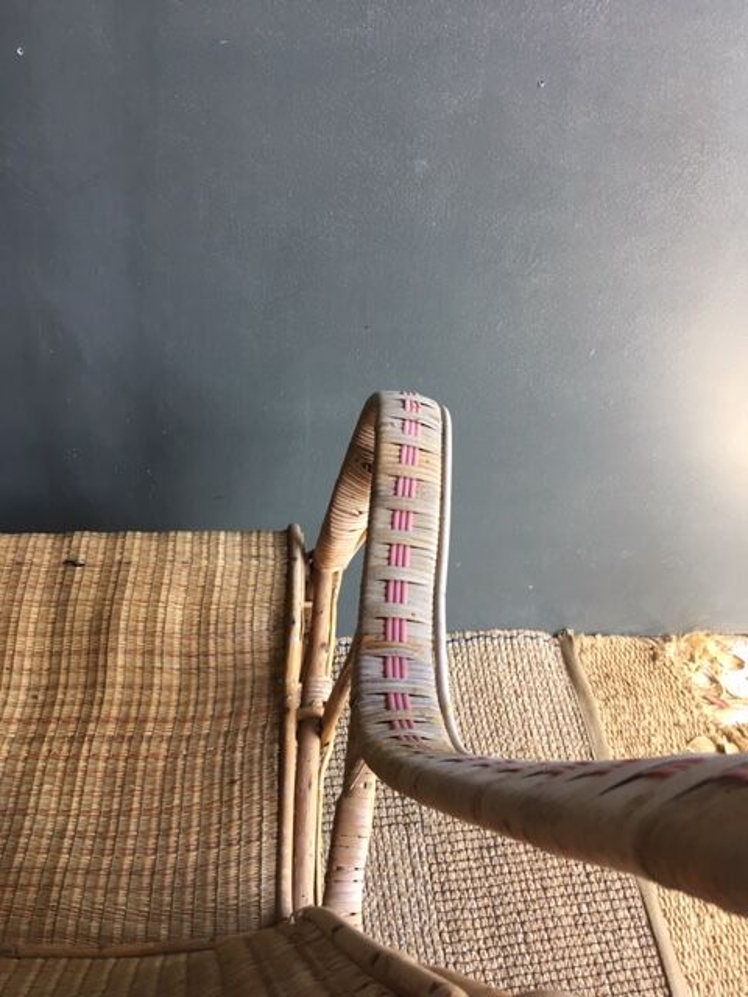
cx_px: 374
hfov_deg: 48.2
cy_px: 498
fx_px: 836
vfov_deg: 61.7
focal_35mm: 29
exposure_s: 1/33
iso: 25
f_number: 2.2
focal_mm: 4.15
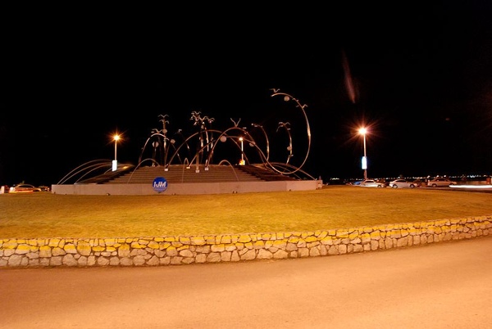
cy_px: 164
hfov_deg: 67.3
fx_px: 370
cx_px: 246
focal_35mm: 27
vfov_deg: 48.1
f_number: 10
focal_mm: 18
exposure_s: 1/1.6
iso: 1600
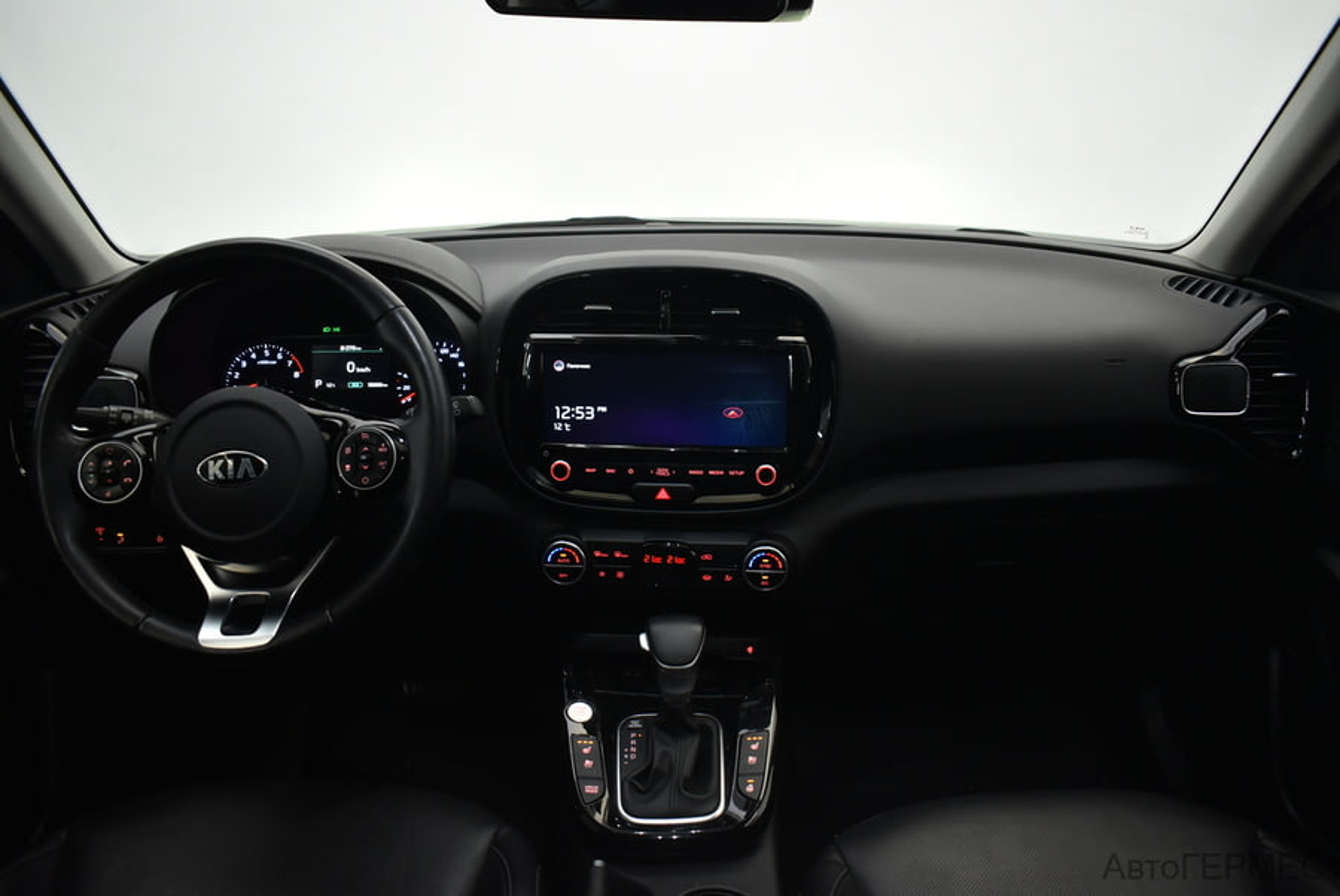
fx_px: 1006
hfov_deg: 67.3
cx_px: 670
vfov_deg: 48.0
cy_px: 448
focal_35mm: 27
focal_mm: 18
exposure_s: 1/40
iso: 800
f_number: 3.5
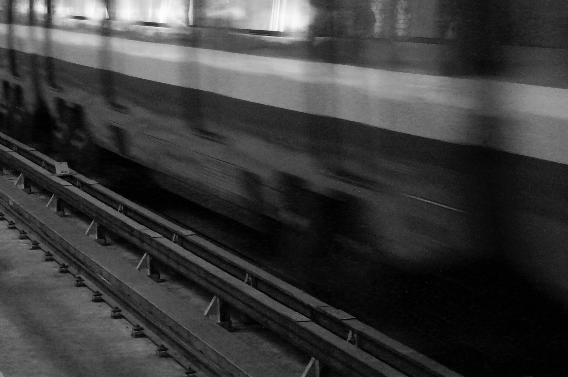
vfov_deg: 10.3
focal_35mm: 133
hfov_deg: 15.4
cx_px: 179
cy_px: 85
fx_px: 2093
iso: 3200
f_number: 14
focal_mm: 55
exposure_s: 1/8
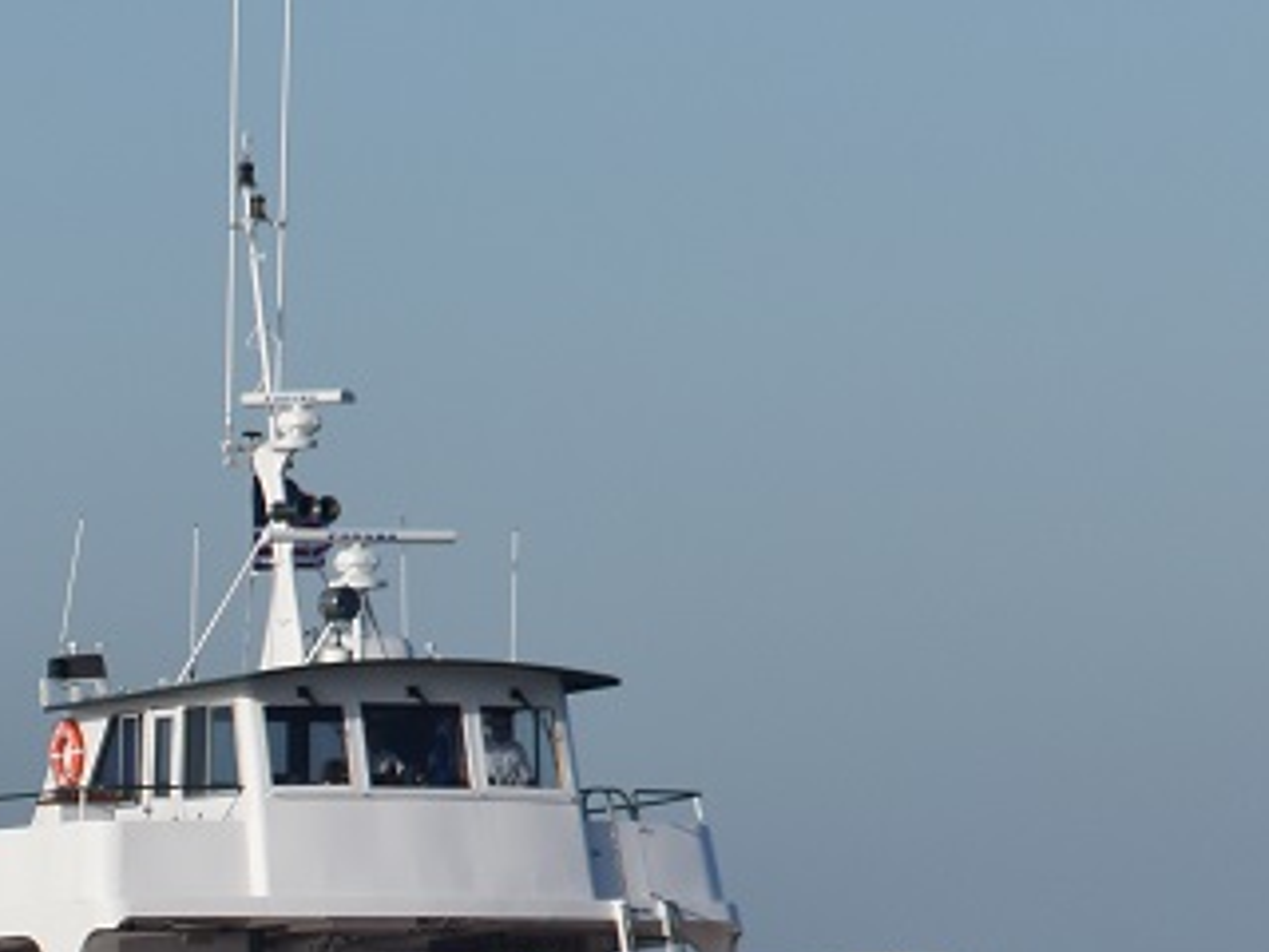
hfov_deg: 5.0
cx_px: -420
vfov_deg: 3.8
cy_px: 892
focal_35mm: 393
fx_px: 14390
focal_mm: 85
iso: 200
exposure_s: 1/400
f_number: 10
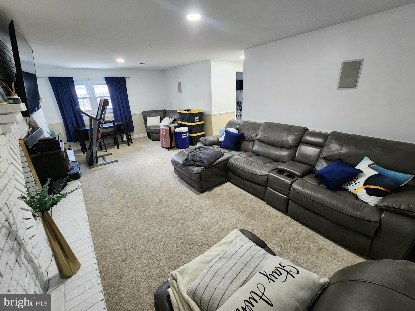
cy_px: 156
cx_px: 208
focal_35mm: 13
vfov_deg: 89.9
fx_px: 156
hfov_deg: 106.2
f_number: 2.2
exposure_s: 1/40
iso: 400
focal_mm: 2.2
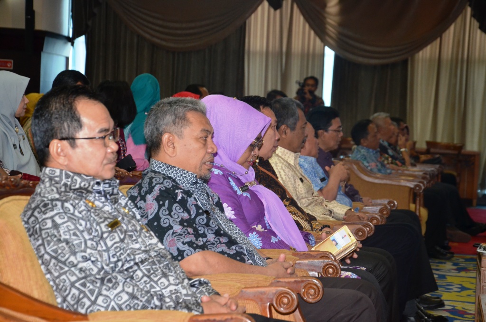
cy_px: 161
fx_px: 1334
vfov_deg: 13.8
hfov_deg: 20.7
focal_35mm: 99
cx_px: 243
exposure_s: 1/60
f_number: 5.3
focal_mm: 66
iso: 800
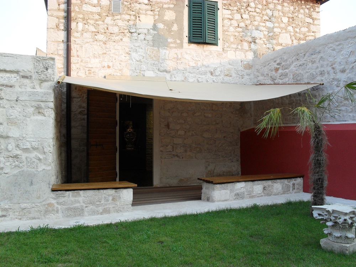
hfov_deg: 52.6
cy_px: 134
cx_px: 178
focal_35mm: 35
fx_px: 360
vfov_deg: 40.7
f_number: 3.2
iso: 100
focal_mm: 6.3
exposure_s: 1/125
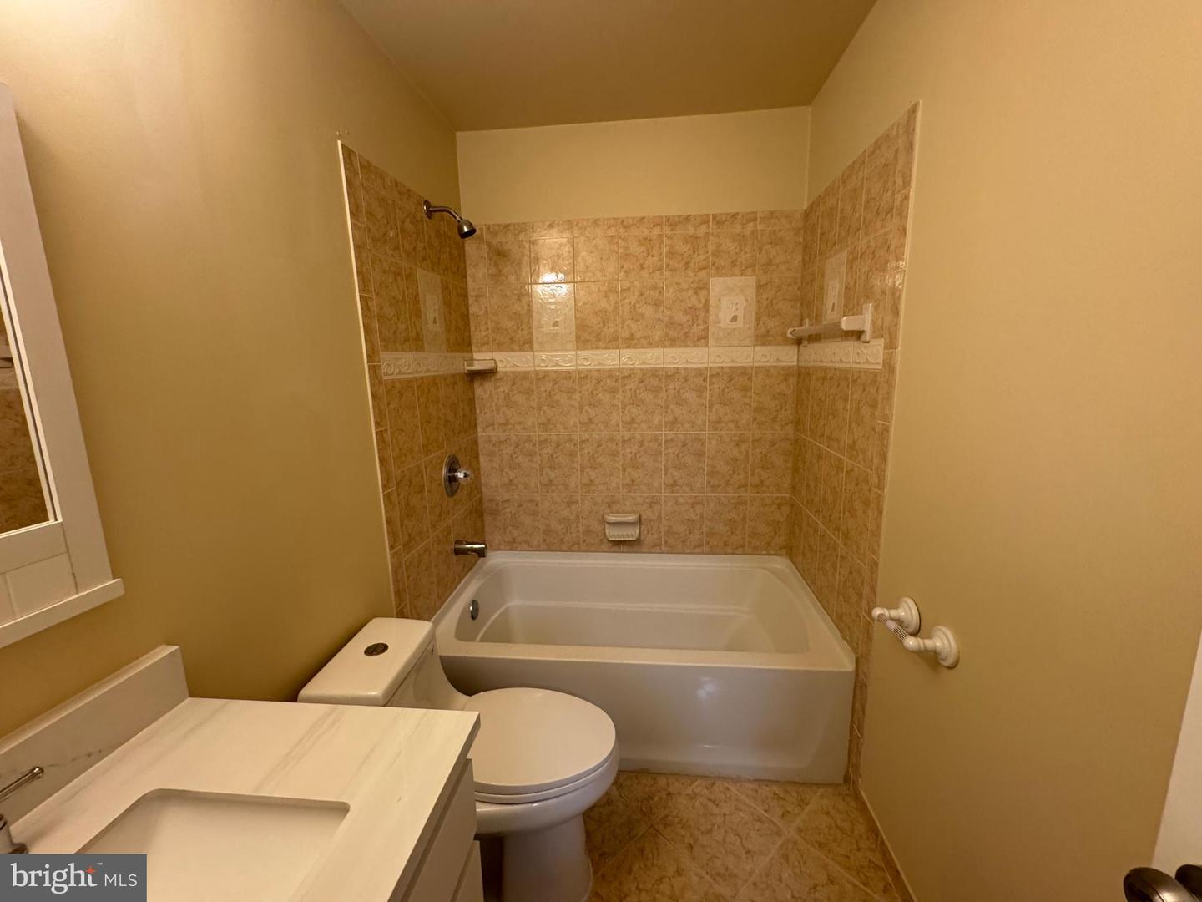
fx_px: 486
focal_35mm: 14
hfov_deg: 102.1
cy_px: 451
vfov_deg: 85.7
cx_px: 601
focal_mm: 2.22
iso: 320
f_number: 2.2
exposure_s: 1/120
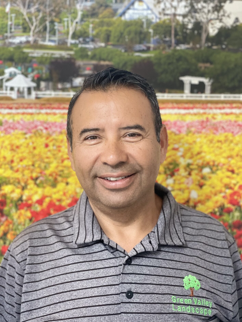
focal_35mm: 65
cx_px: 121
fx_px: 606
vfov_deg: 29.8
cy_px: 162
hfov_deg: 22.6
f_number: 2.2
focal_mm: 7.5
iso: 400
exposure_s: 1/40
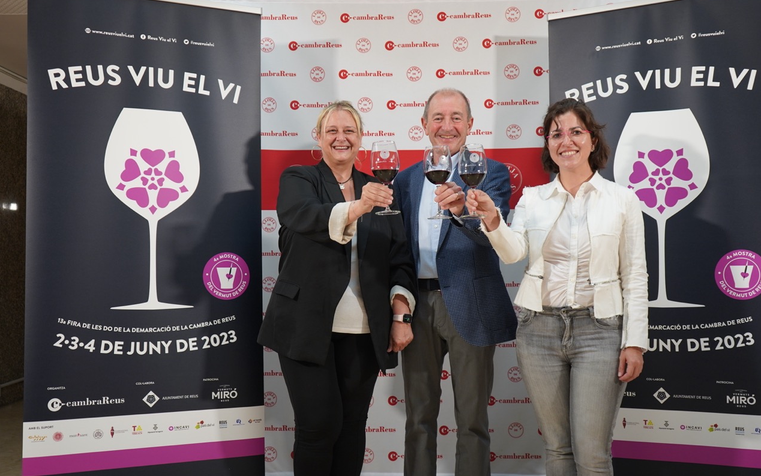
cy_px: 247
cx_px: 383
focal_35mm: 36
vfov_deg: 35.3
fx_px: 747
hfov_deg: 54.0
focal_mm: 35
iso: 640
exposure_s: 1/160
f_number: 4
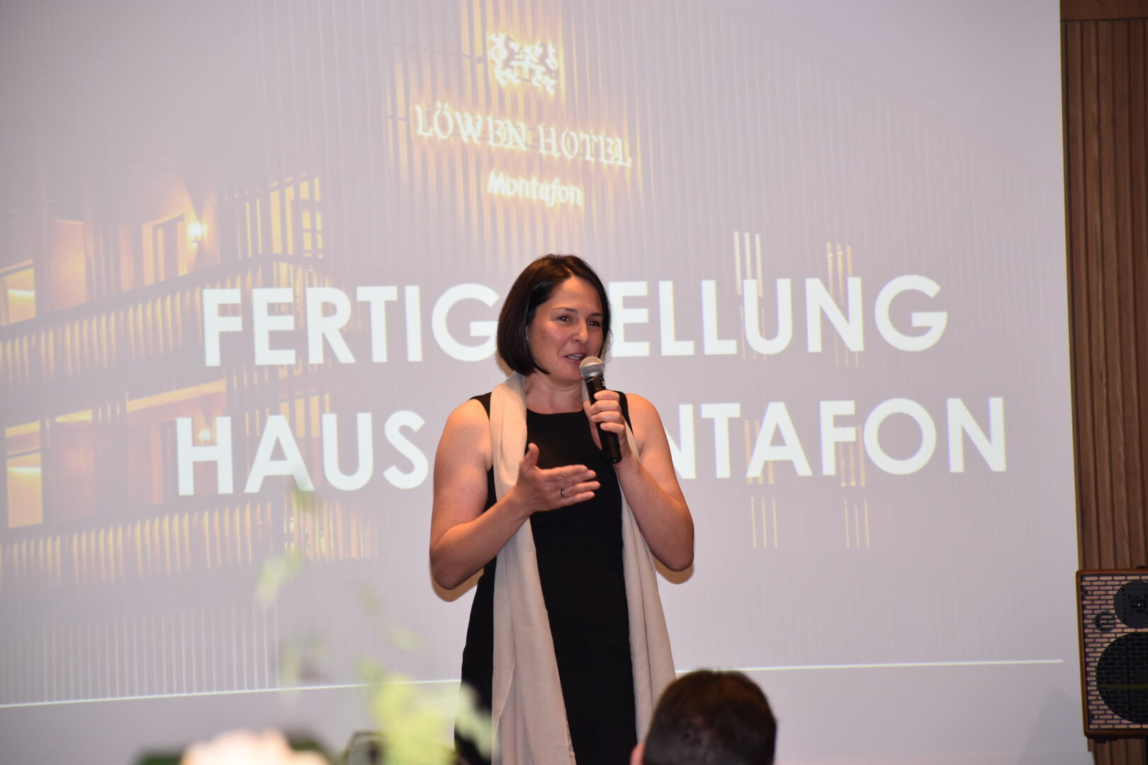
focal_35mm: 210
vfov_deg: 6.5
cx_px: 574
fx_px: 6696
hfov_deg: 9.8
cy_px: 382
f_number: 5.6
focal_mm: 140
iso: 800
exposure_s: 1/80
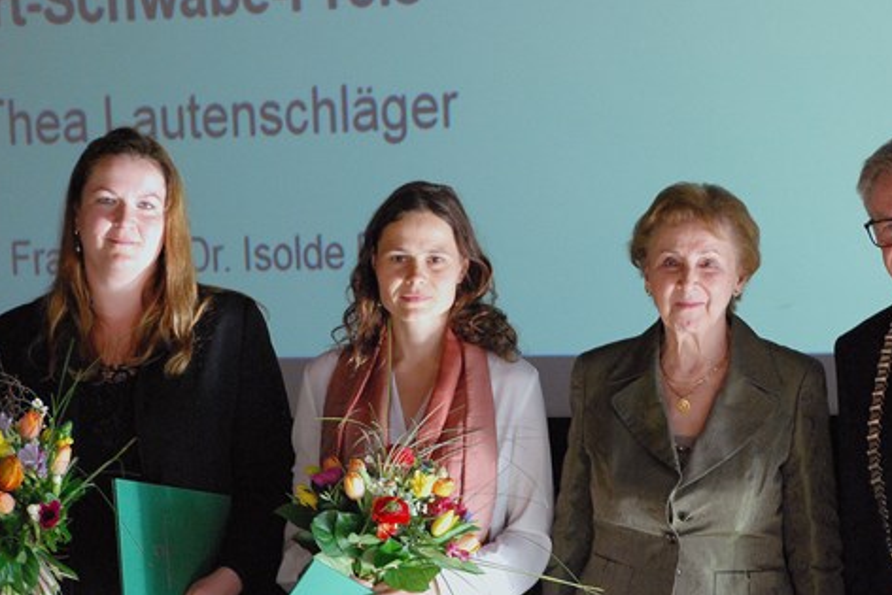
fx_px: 3784
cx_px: 523
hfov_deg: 13.4
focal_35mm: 153
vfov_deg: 9.0
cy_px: 368
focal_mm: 75
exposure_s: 1/40
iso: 1600
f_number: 5.6
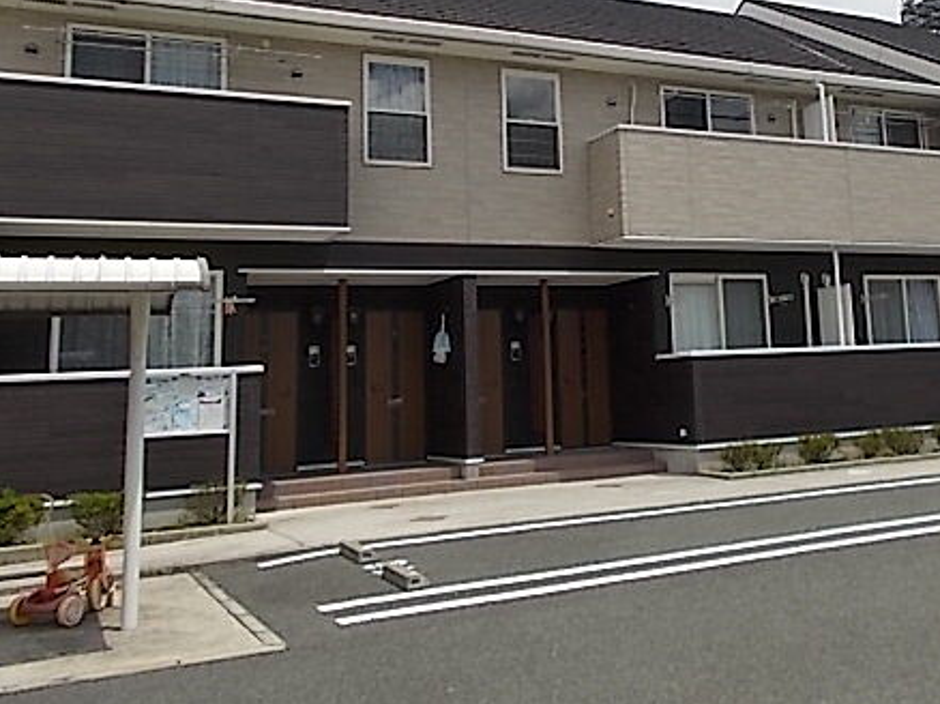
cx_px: 650
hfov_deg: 47.9
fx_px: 1031
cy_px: 197
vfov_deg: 37.0
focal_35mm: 38
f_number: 8
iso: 80
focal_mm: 4.6
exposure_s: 1/160
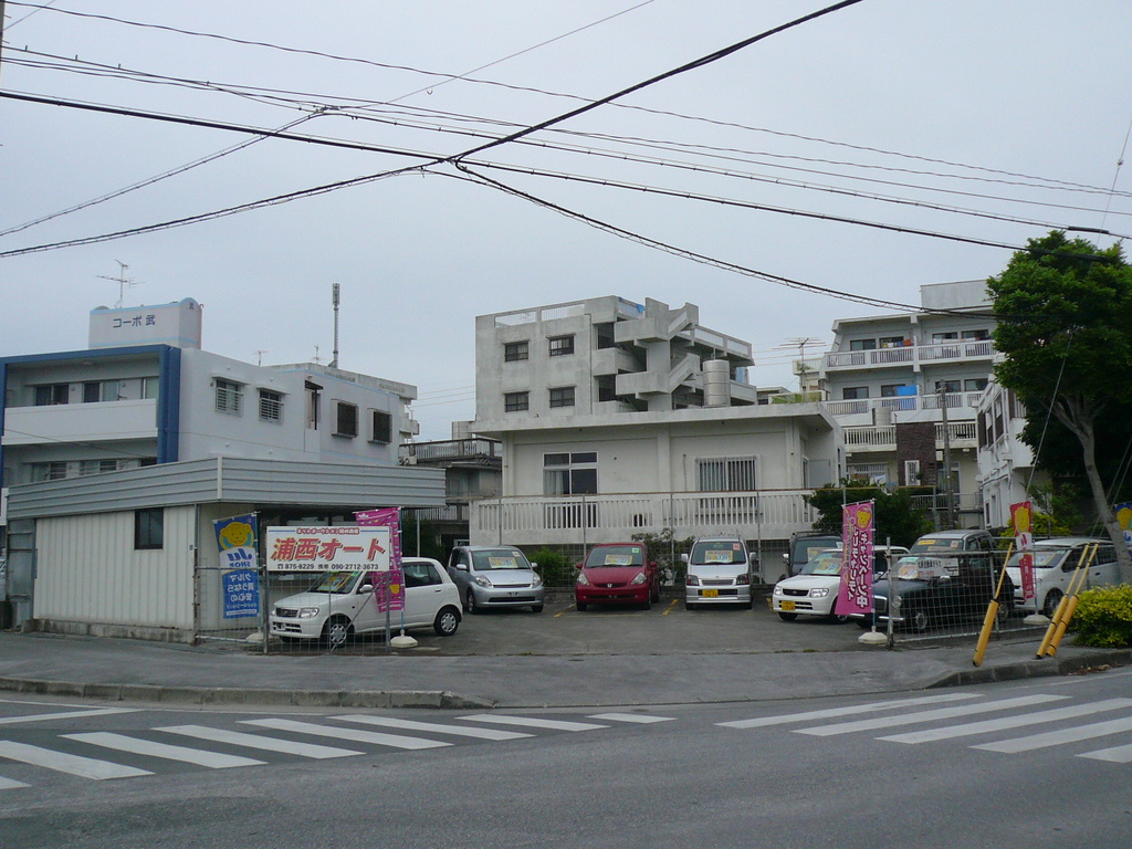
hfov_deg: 54.0
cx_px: 566
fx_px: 1112
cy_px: 424
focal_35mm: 34
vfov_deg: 41.8
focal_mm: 4.6
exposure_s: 1/200
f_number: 8
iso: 100
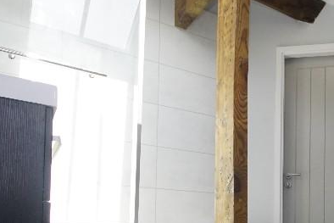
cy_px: 218
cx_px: 293
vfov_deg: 31.8
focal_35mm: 39
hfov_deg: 45.4
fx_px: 362
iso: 800
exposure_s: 1/320
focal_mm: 10
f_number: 6.3
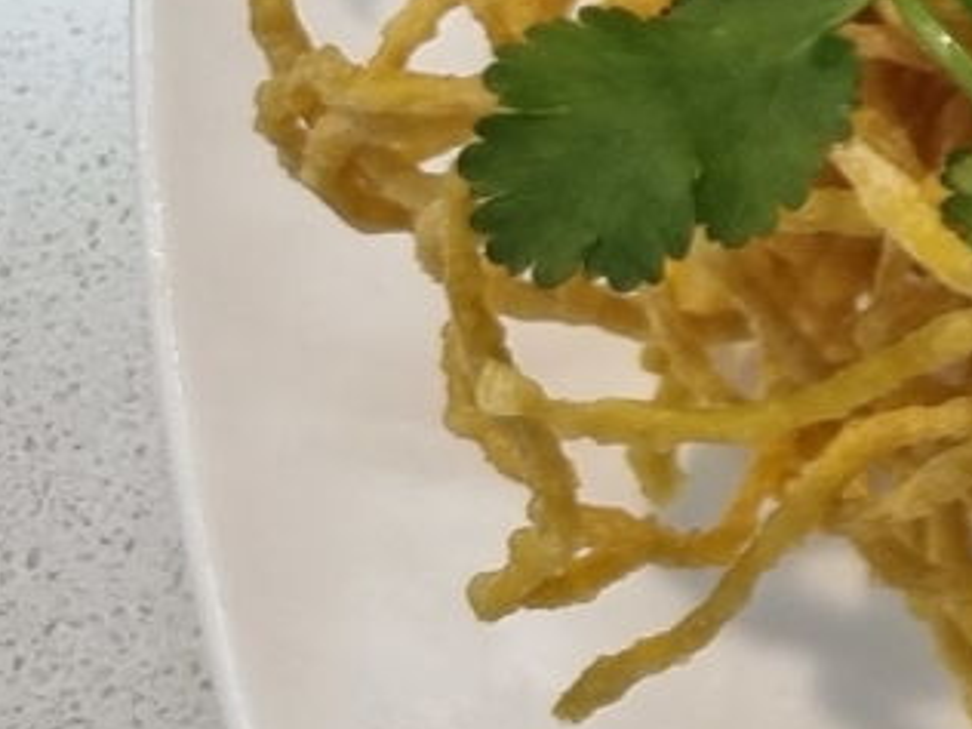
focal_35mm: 158
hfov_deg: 9.6
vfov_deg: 9.3
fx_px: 4437
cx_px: 2934
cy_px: -166
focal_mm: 5.4
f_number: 1.8
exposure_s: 1/100
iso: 125
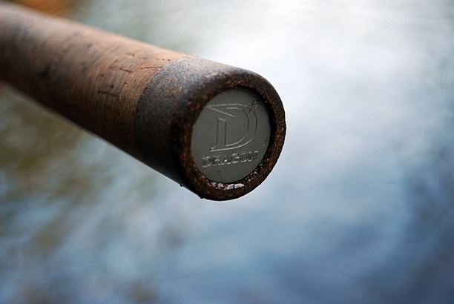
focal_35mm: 63
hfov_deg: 31.8
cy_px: 152
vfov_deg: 21.6
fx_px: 796
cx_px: 227
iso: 400
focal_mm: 42
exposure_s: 1/50
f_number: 5.3
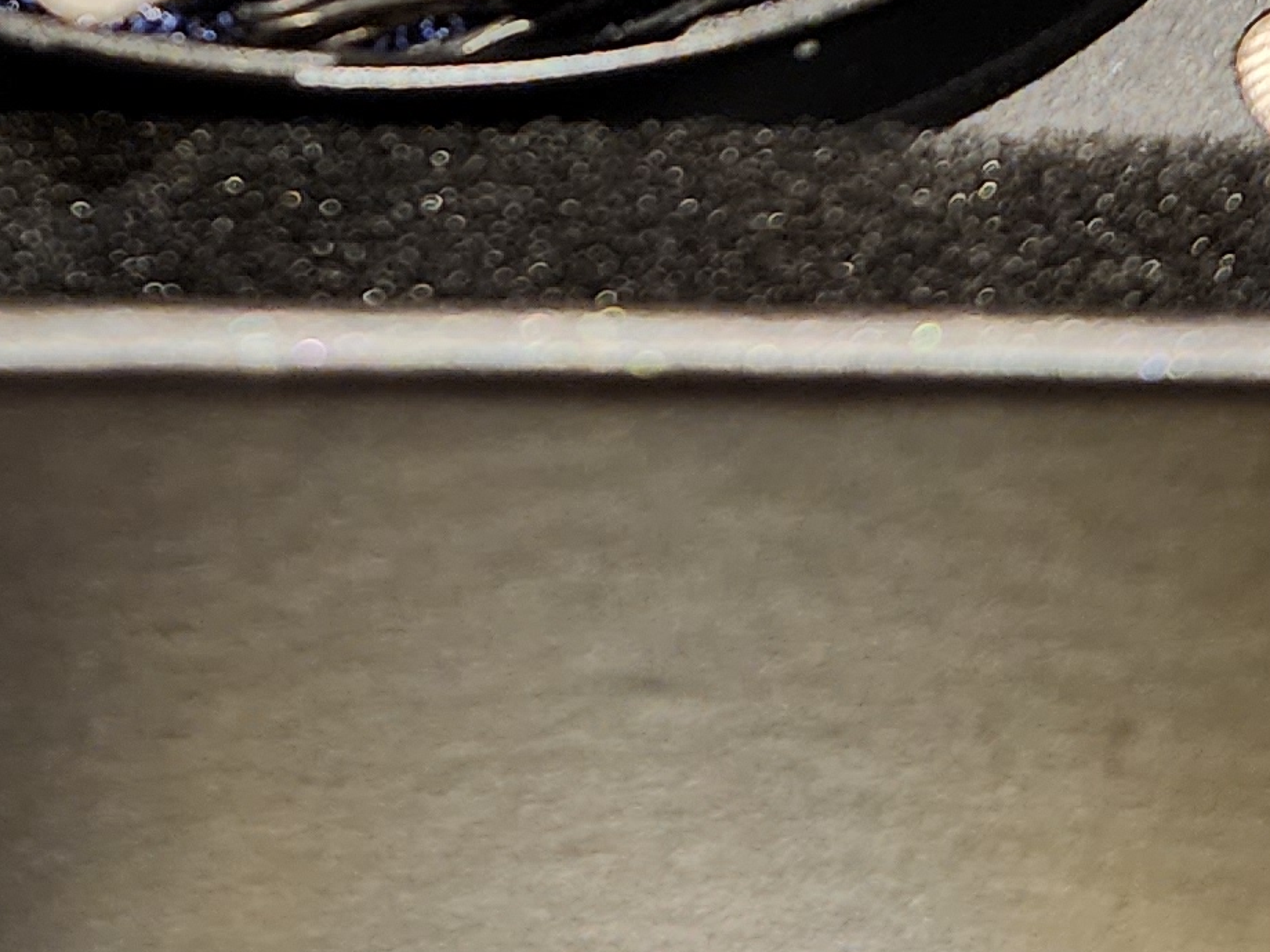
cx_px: 319
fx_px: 3669
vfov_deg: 13.3
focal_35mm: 100
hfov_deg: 19.5
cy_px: -756
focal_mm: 6.4
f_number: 1.8
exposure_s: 1/40
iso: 500
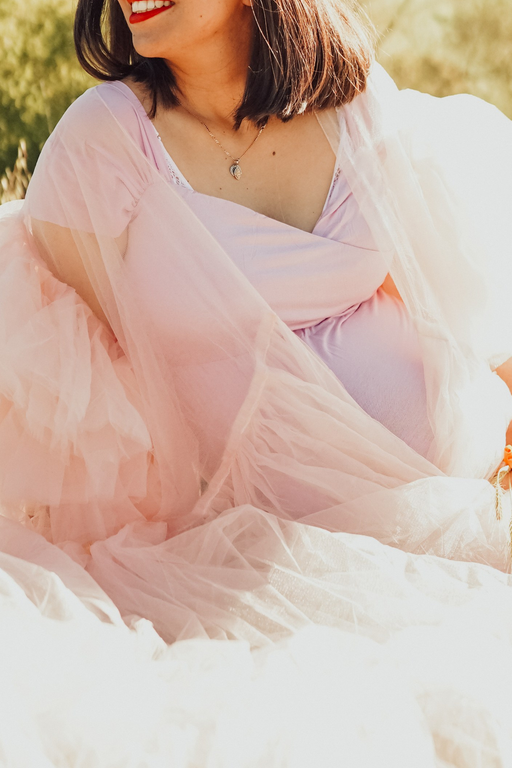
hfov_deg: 20.0
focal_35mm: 68
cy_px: 220
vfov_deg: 29.3
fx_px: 1450
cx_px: 211
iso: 1600
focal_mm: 35
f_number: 2.5
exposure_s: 1/8000
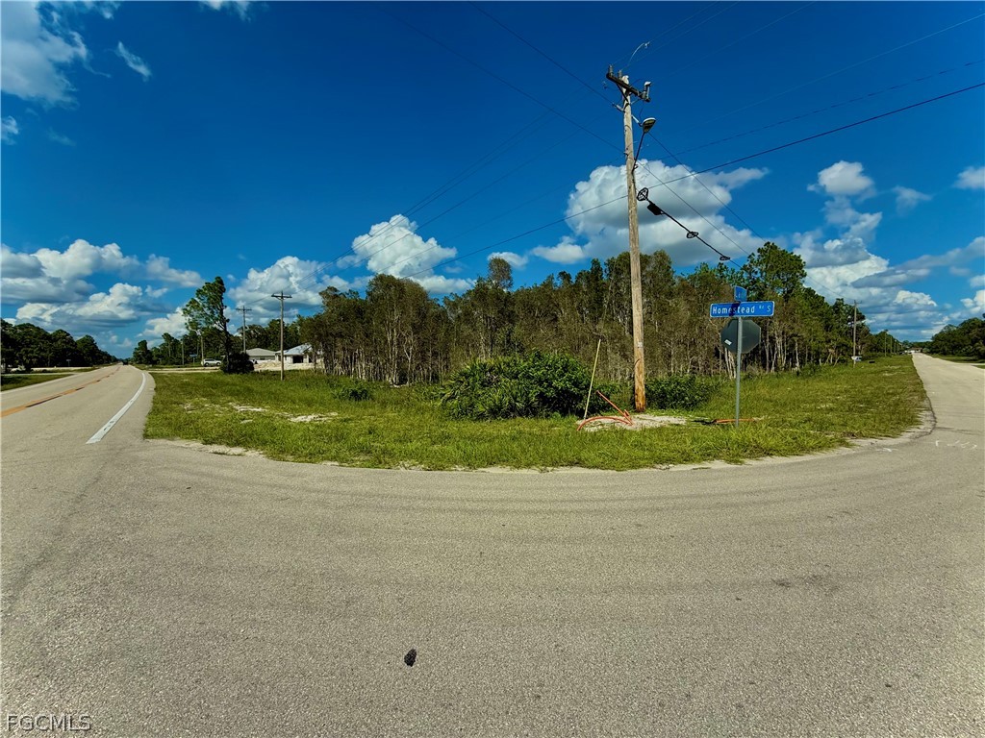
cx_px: 492
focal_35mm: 14
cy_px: 369
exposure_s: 1/2976
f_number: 2.2
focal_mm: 2.22
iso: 50
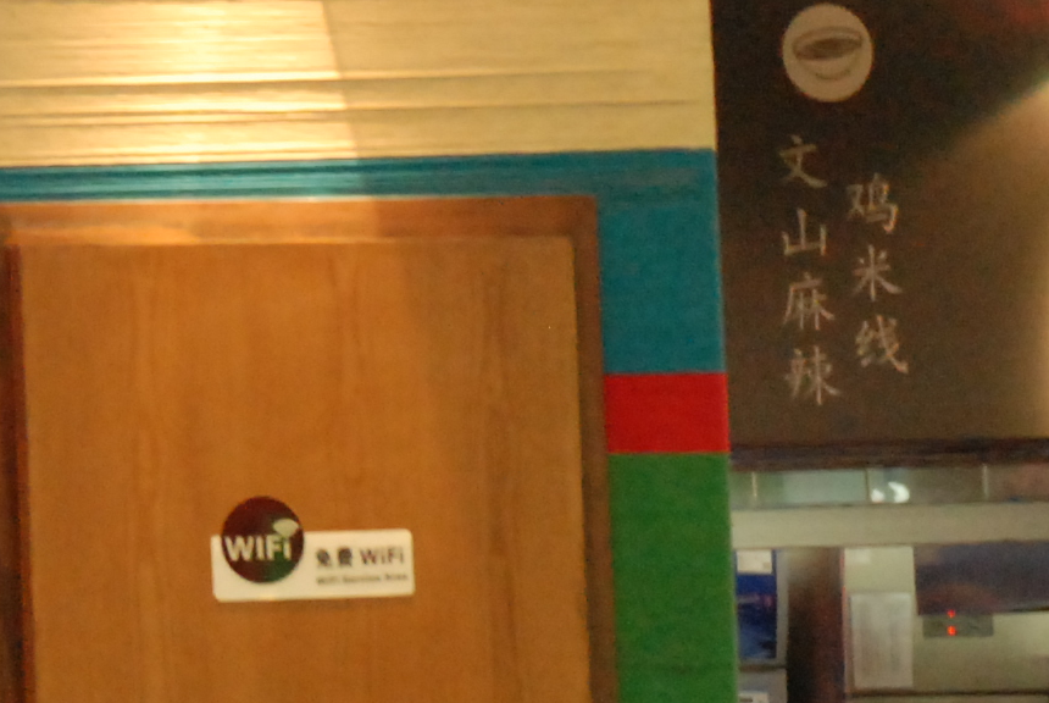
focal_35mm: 270
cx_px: -1060
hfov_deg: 7.3
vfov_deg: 5.1
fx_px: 7878
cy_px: 413
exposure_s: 1/30
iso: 1250
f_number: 4.5
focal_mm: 40
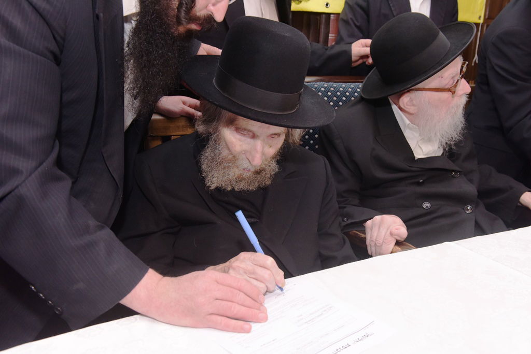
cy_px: 177
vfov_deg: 41.1
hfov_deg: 58.7
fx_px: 472
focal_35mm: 32
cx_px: 266
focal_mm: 32
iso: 2000
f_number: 6.3
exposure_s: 1/125
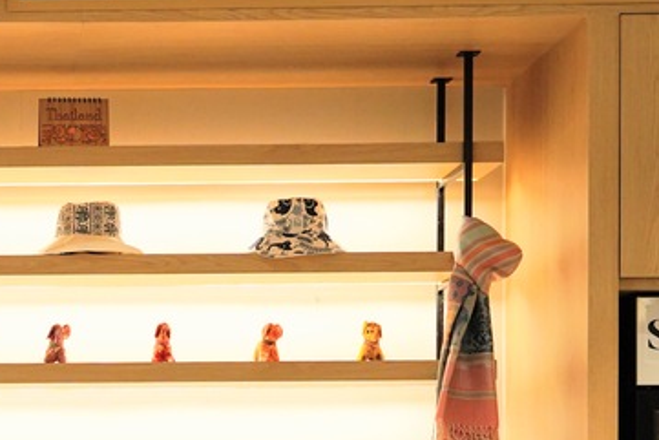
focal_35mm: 99
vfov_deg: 13.2
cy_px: 587
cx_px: -20
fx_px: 1822
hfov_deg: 19.8
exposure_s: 1/160
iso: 1600
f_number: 3.5
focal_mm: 35.9
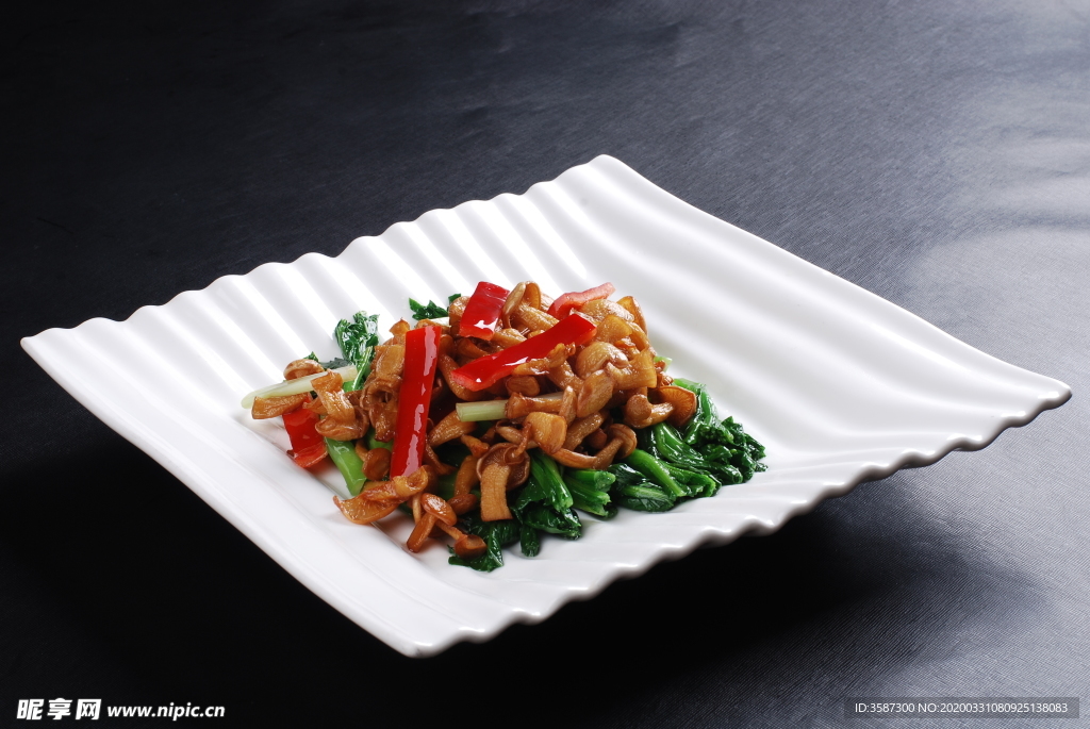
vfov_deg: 18.2
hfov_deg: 27.0
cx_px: 545
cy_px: 364
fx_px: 2273
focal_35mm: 75
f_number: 14
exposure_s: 1/125
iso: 100
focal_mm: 50
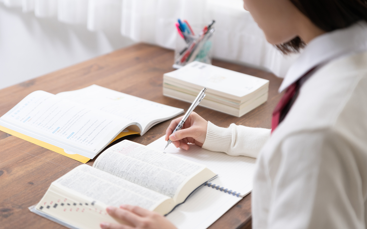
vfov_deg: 18.1
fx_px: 720
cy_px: 119
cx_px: 182
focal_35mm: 72
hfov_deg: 28.6
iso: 100
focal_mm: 70
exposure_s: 1/60
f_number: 2.8
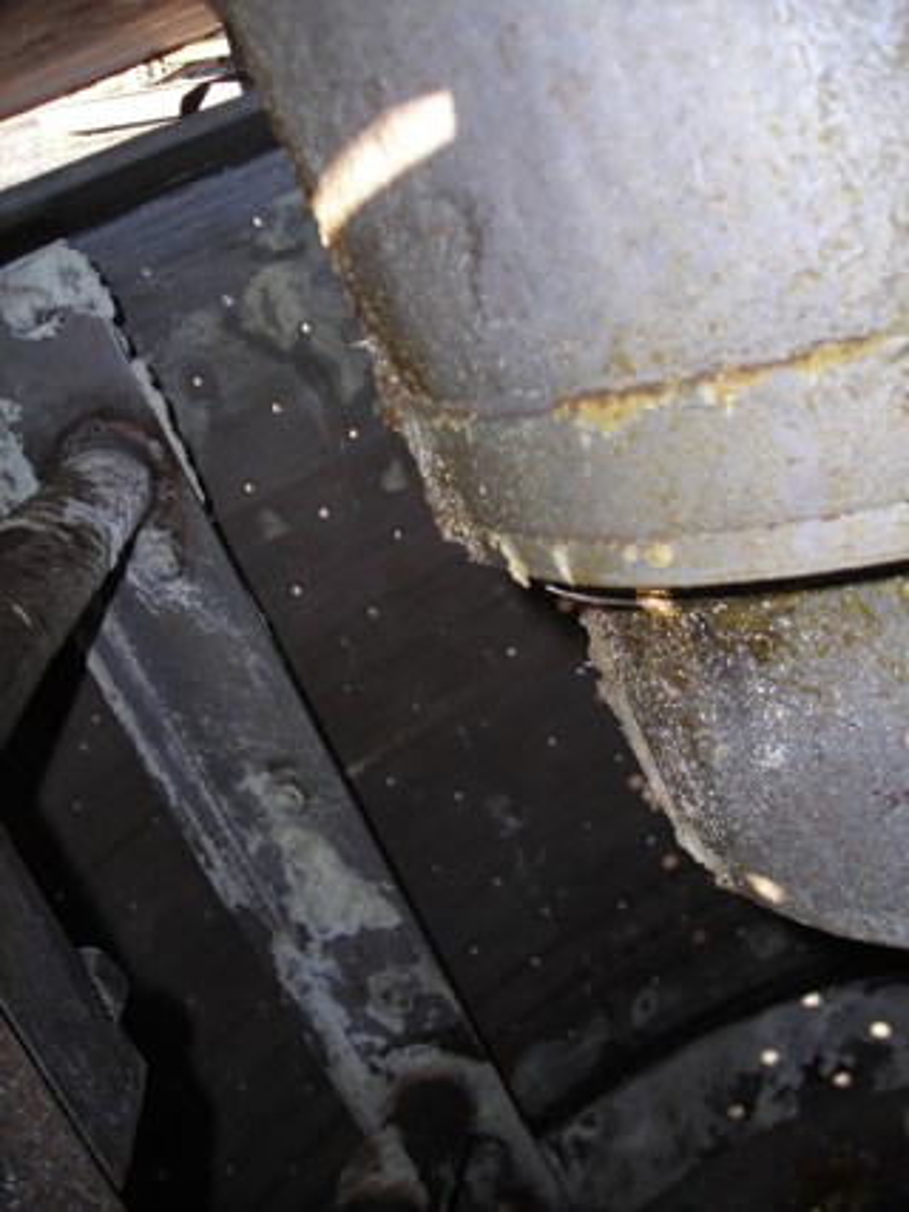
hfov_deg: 37.7
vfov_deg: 49.0
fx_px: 1331
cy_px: 606
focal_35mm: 38
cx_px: 454
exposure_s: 1/60.1
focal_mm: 6.3
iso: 50
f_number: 3.2
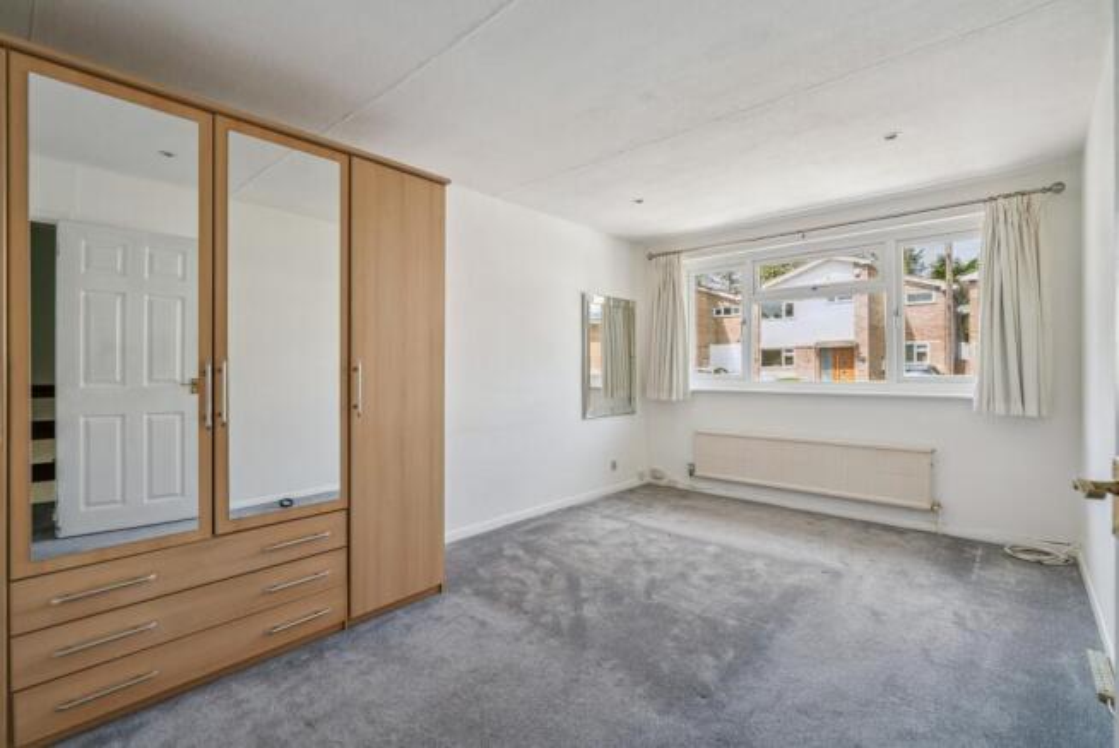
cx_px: 560
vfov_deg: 73.8
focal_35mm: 16
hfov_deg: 96.7
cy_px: 374
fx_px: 498
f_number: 5.6
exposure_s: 1/80
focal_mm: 16
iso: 640
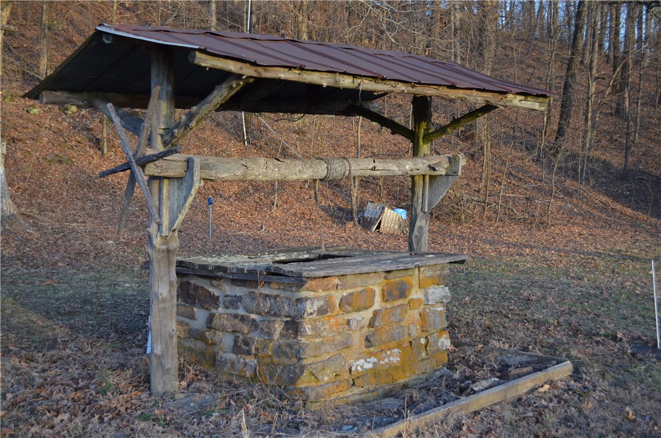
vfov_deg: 30.7
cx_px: 330
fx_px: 797
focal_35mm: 44
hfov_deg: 45.0
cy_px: 219
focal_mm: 29
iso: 1100
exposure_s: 1/500
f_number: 4.5
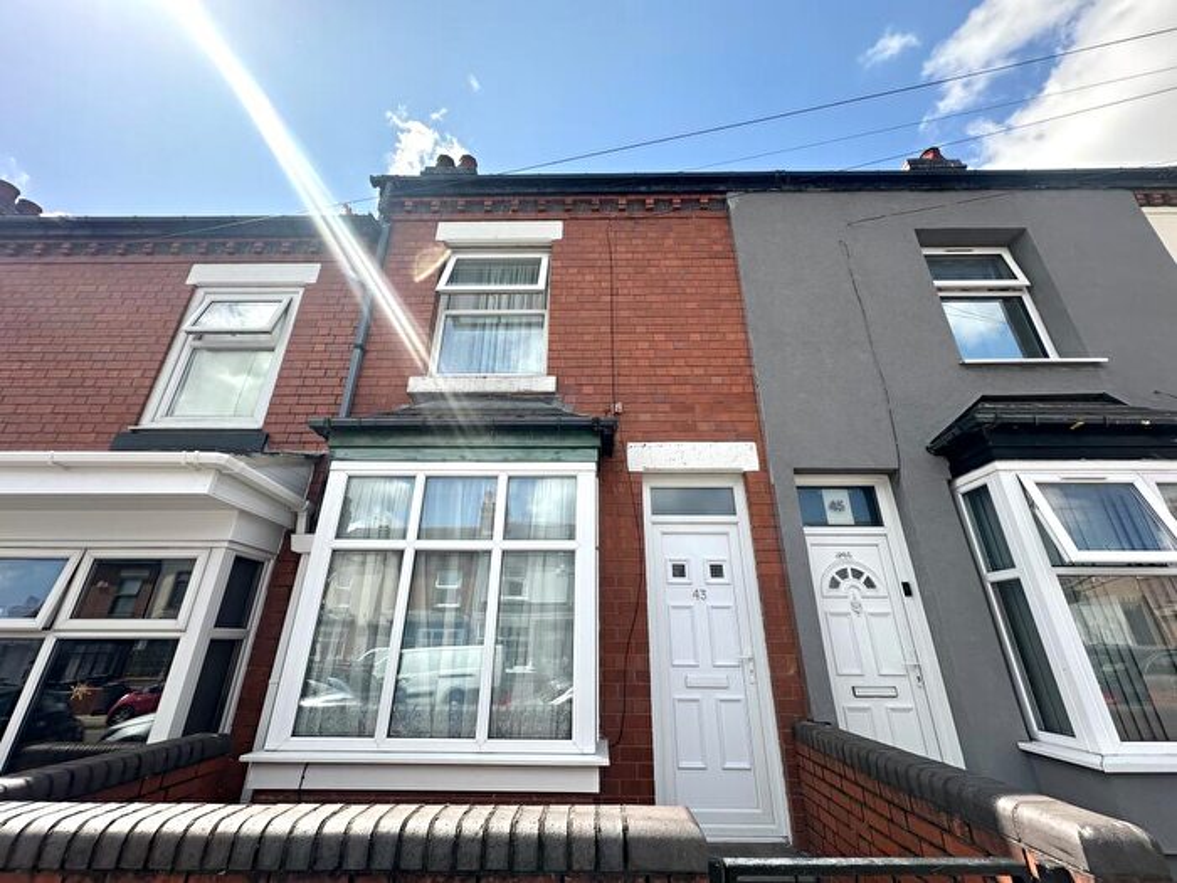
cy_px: 442
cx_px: 588
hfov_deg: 102.1
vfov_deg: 85.7
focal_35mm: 14
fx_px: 476
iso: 40
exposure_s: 1/1335
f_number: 2.2
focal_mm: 2.22
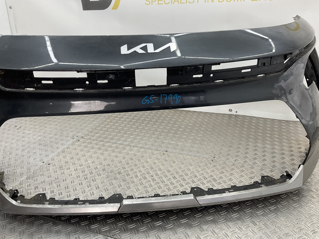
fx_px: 267
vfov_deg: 48.2
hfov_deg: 61.7
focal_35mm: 29
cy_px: 120
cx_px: 160
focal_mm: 3
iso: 32
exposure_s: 1/120
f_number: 1.8
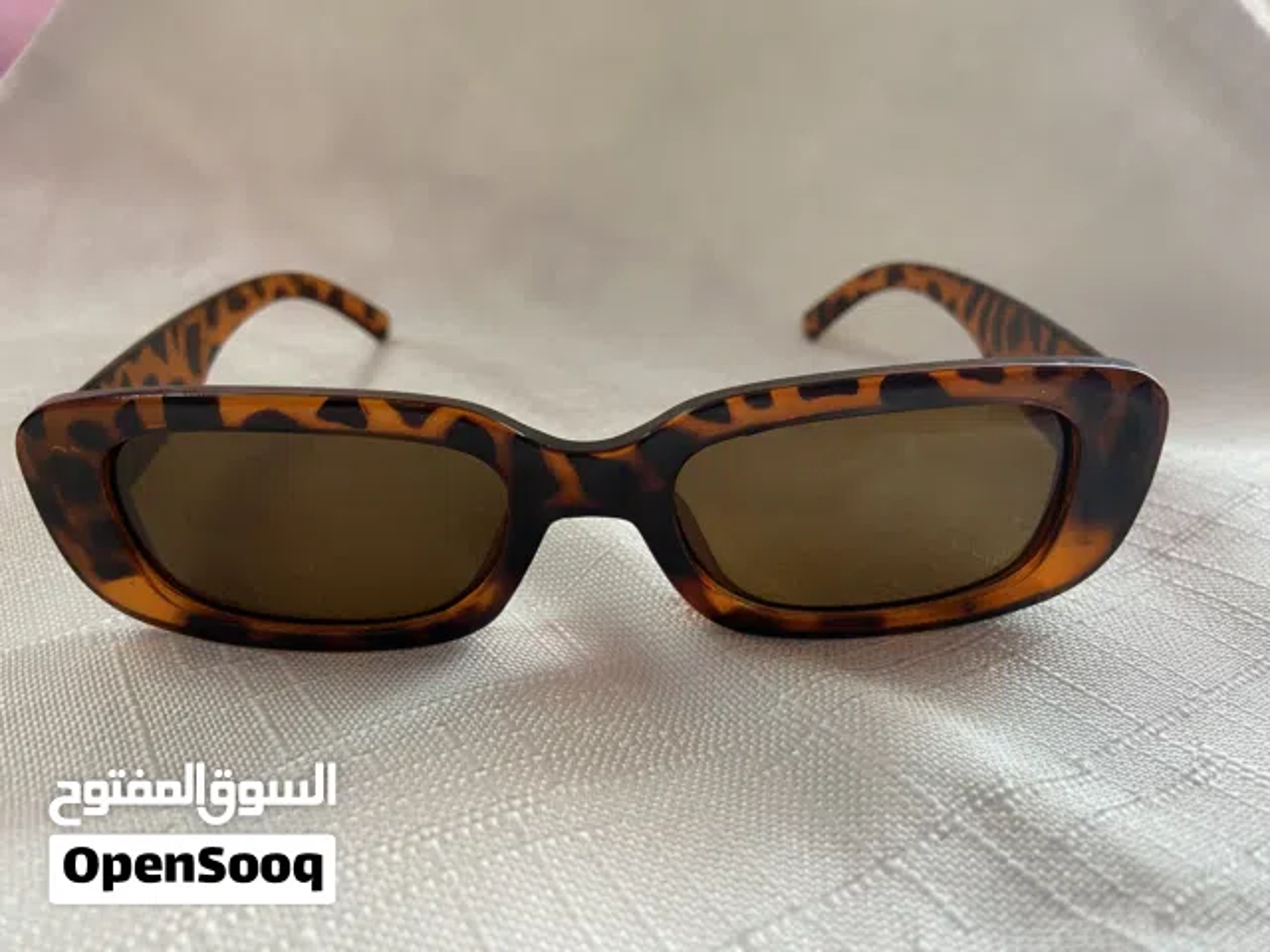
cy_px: 476
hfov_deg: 67.3
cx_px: 635
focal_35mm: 26
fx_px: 954
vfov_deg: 53.1
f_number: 1.8
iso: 160
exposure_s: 1/50
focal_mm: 4.25
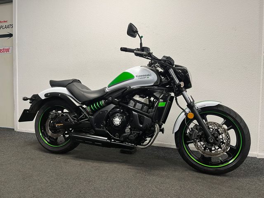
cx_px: 132
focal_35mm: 26
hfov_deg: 67.3
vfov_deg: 53.1
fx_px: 198
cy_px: 99
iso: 64
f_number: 1.6
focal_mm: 5.1
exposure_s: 1/50
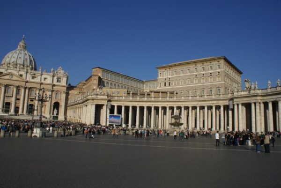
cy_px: 94
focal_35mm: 27
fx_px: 211
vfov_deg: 48.0
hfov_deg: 67.3
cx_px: 140
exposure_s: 1/320
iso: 100
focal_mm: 18
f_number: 10
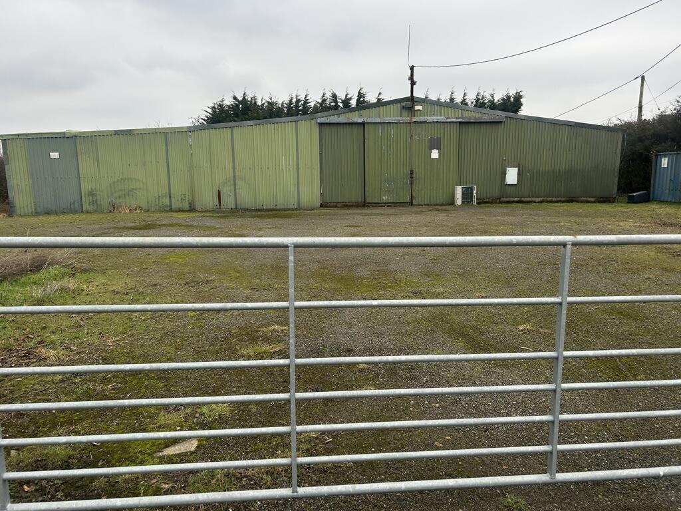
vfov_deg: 53.1
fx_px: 511
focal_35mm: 26
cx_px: 340
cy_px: 256
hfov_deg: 67.3
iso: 50
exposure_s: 1/367
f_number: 1.5
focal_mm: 5.7
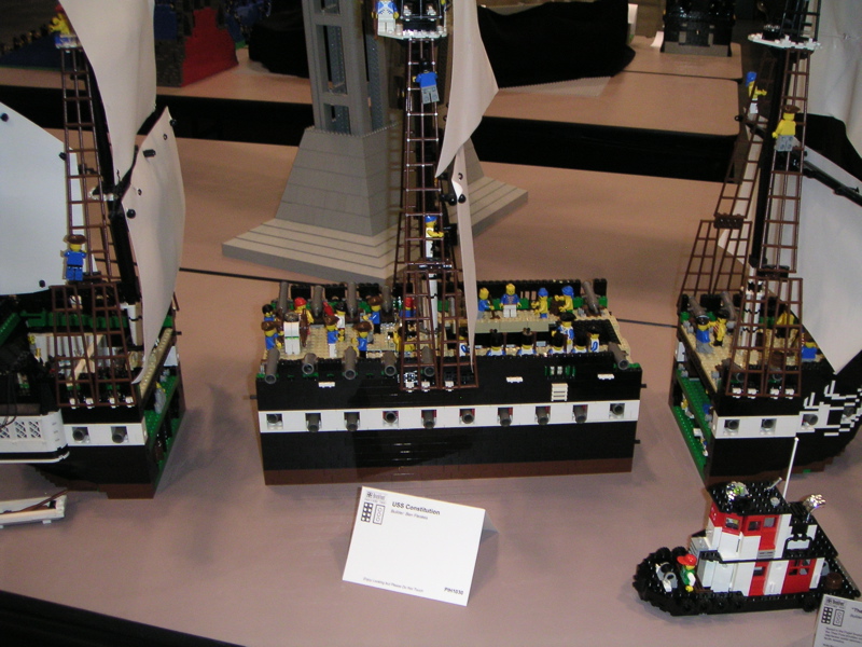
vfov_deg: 37.7
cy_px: 324
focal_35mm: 38
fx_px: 946
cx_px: 431
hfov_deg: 49.0
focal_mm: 6
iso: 160
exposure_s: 1/45
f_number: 2.8
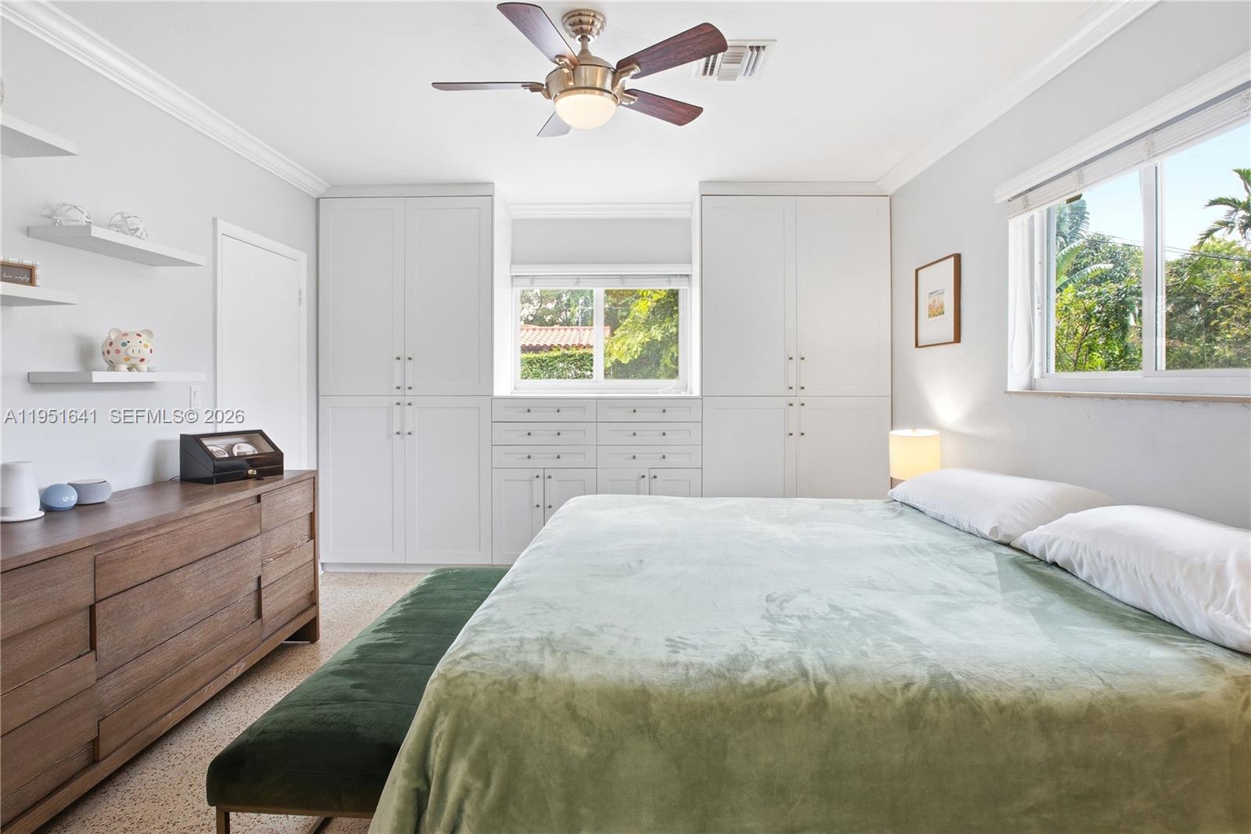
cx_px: 626
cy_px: 417
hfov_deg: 96.7
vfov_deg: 73.7
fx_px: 556
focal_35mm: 16
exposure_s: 1/160
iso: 400
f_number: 8
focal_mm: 11
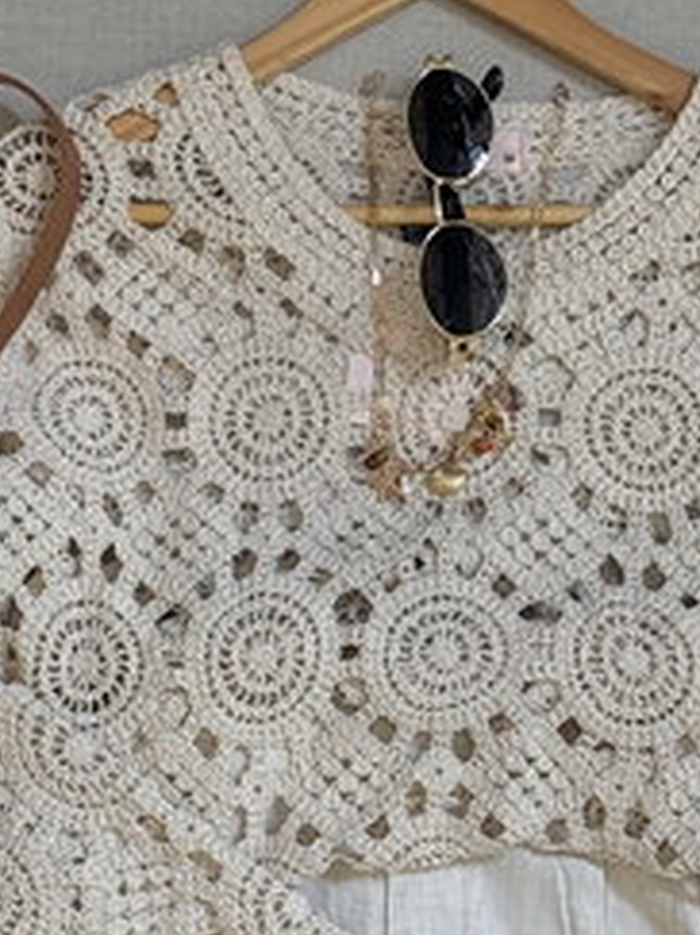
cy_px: 668
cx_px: 435
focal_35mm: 114
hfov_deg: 13.0
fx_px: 3076
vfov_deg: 17.2
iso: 50
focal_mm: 5.96
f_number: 1.6
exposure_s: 1/100
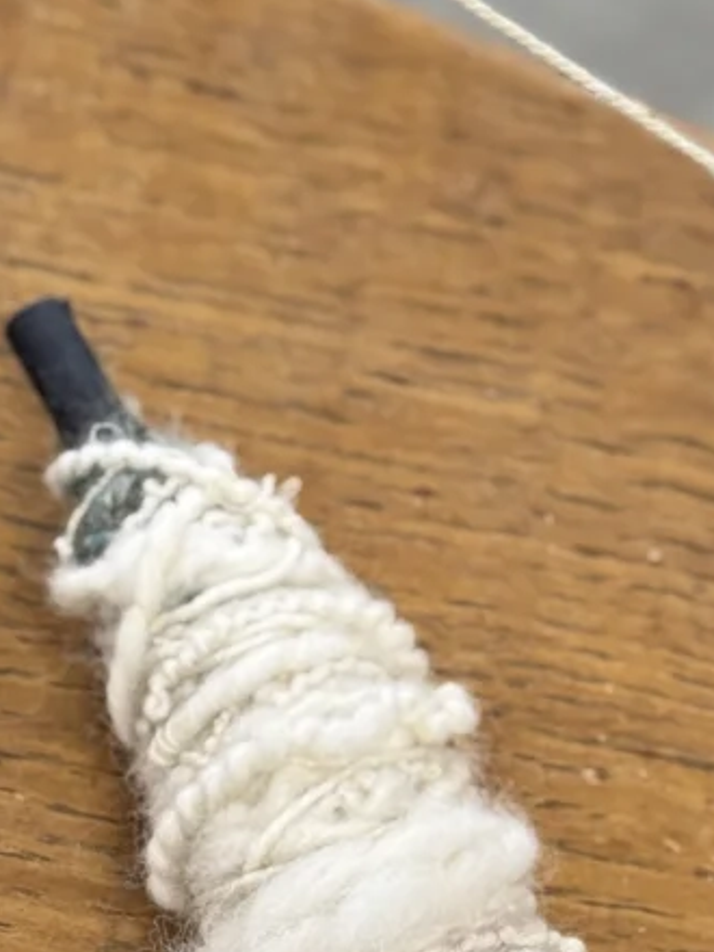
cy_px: 742
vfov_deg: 12.5
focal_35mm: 157
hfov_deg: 9.4
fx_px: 4318
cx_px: 448
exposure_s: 1/50
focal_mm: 6.76
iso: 64
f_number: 1.78
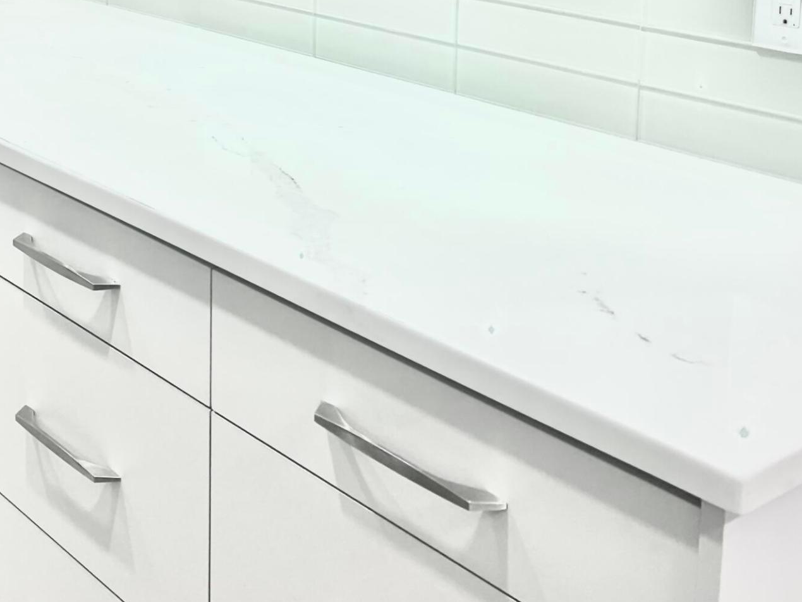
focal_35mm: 59
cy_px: 8
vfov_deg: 23.8
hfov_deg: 31.8
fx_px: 1367
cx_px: 156
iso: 100
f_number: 1.5
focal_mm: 5.7
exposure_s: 1/120
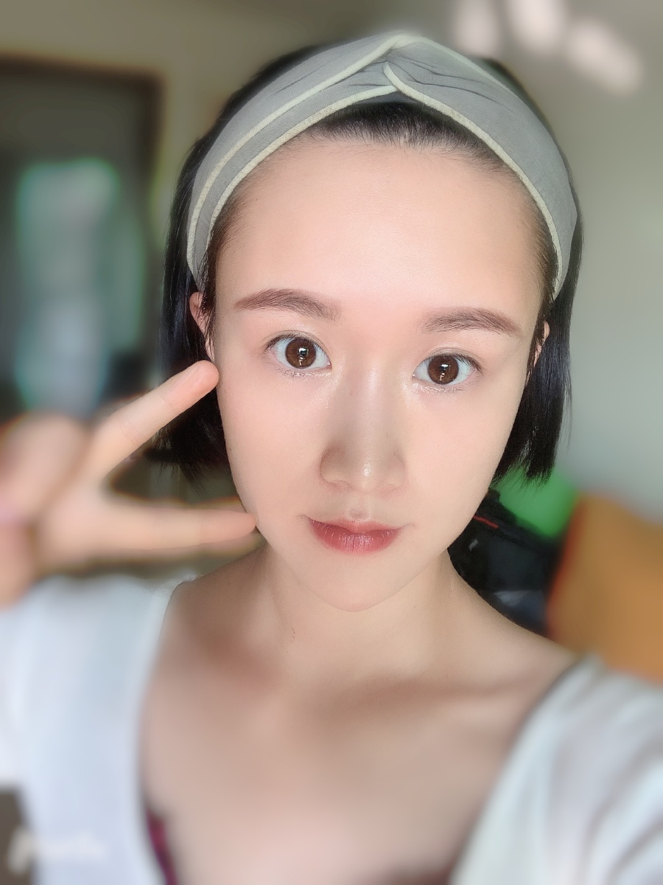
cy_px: 442
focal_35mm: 32
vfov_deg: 56.8
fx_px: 817
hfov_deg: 44.2
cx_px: 332
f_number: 2.2
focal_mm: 2.87
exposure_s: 1/99
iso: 64
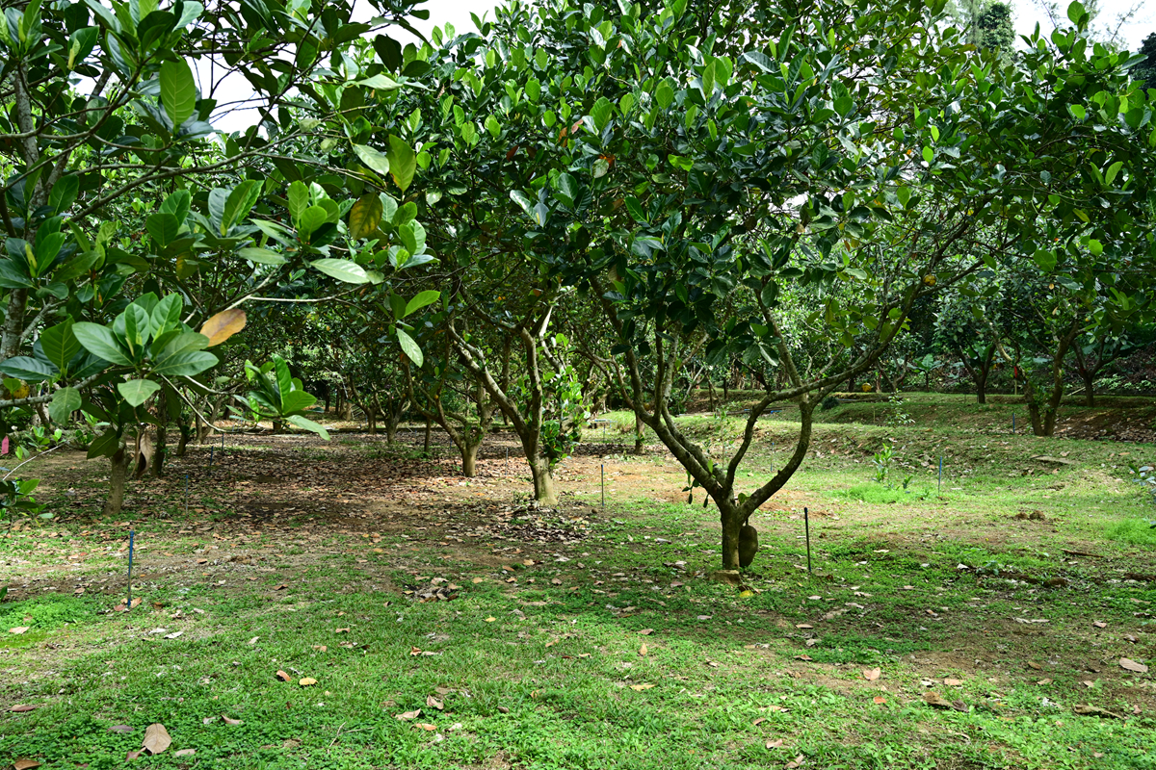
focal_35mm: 30
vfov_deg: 43.0
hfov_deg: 61.1
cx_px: 578
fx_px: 979
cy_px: 385
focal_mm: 30.5
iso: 200
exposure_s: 1/125
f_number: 8
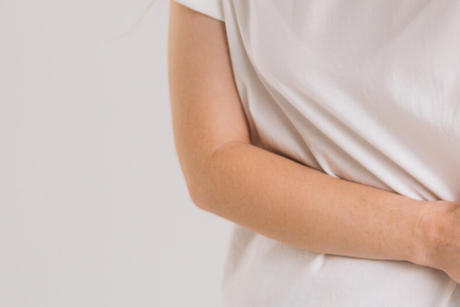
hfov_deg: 12.6
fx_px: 2057
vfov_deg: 8.4
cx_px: 433
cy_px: -129
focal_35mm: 161
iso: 200
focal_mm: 50
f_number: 1.8
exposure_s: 1/200
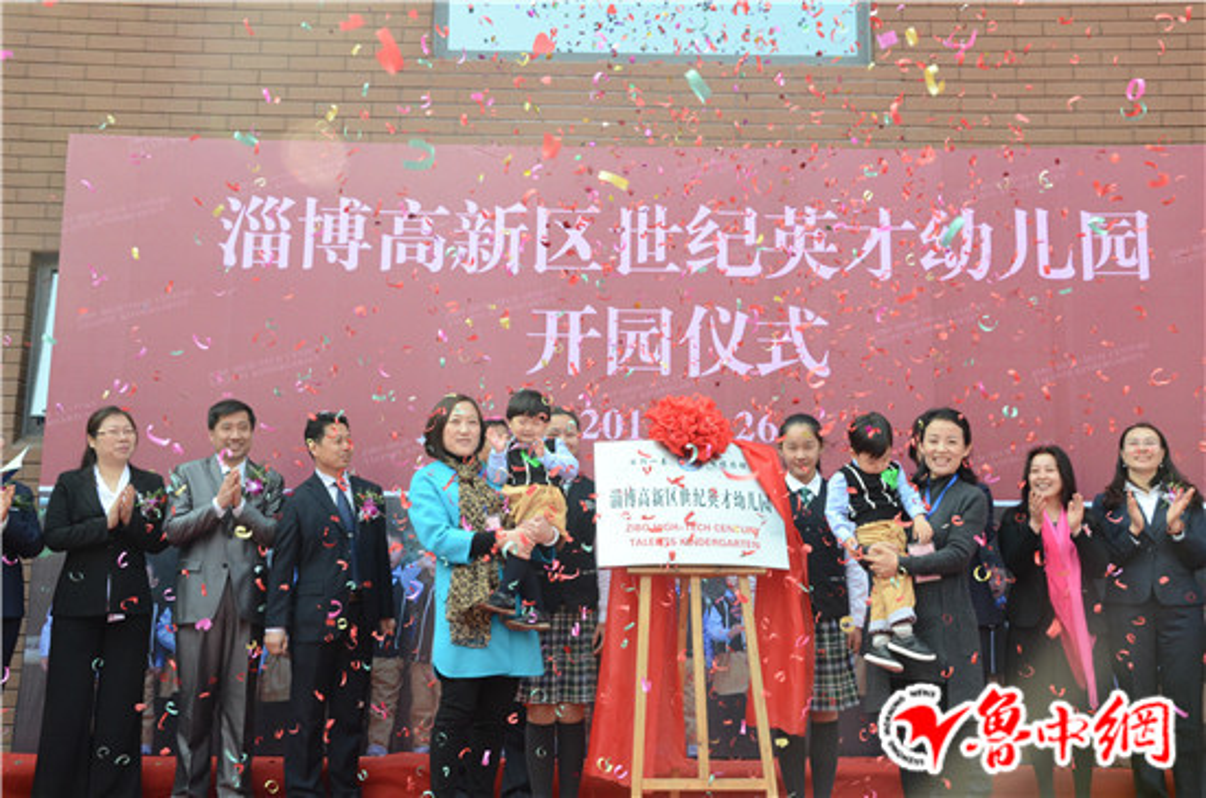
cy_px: 399
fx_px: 1303
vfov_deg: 34.0
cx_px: 603
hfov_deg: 49.7
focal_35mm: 39
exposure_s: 1/250
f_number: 8
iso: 1000
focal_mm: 26
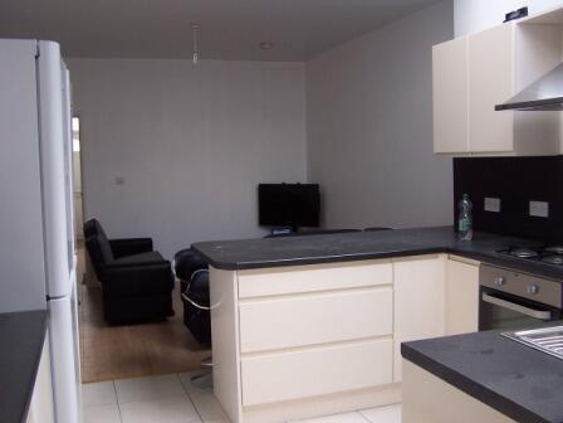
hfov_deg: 49.0
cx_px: 282
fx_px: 618
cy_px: 212
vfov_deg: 37.7
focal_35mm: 38
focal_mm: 6.3
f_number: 2.8
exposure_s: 1/45
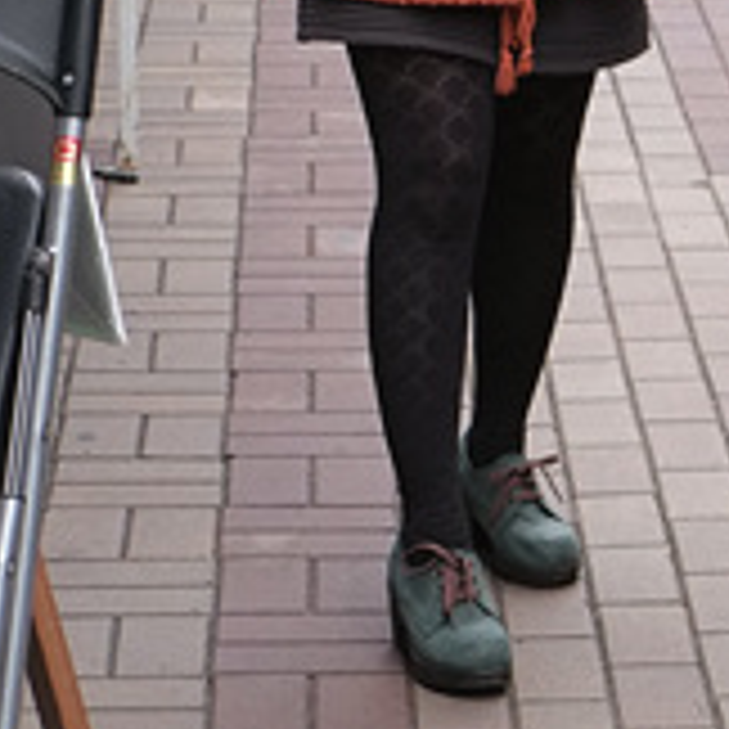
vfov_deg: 9.0
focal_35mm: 189
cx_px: 868
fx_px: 4503
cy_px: -452
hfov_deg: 9.1
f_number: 3.6
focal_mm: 30.2
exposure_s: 1/140
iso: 400
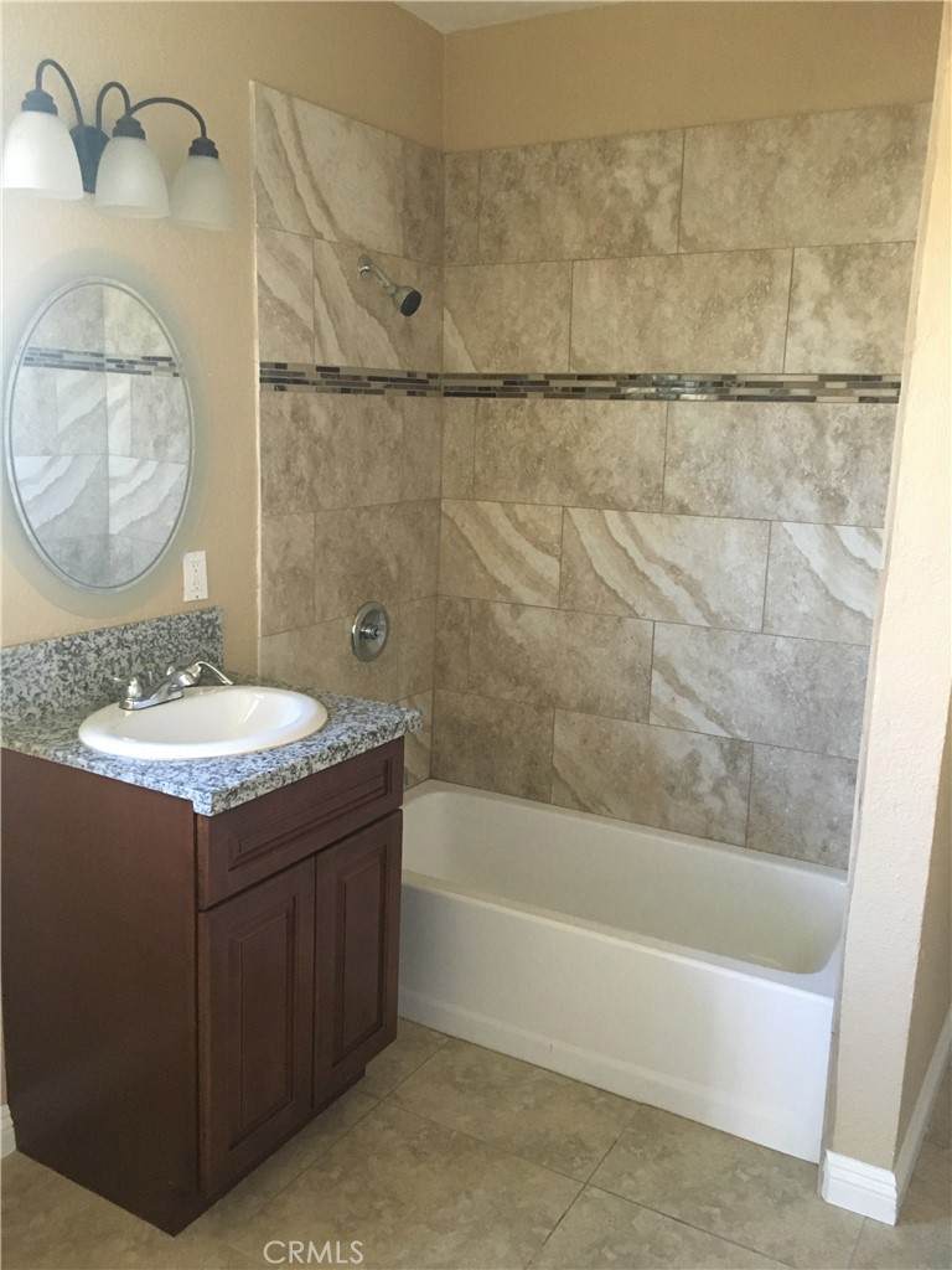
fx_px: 1063
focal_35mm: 29
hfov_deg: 48.2
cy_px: 635
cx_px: 476
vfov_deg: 61.7
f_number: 2.2
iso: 200
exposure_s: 1/30
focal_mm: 4.15
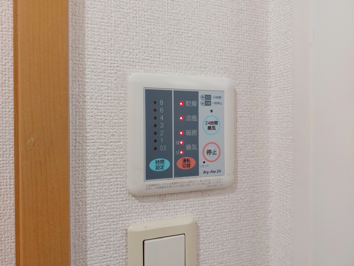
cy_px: 133
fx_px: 245
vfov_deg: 56.8
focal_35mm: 24
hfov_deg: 71.6
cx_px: 177
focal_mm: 5.23
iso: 80
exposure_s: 1/24
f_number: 1.8
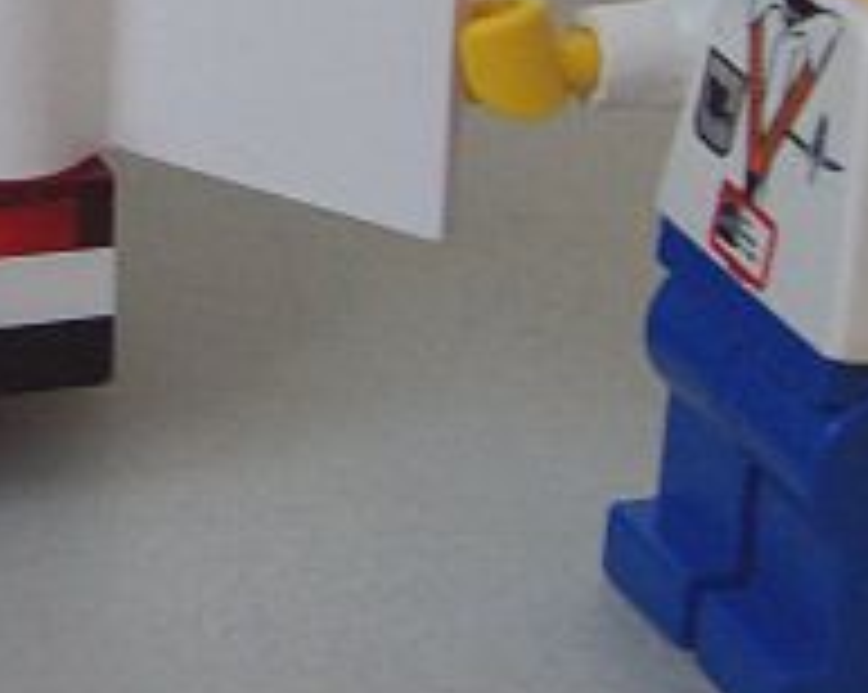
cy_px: -117
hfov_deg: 8.8
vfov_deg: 7.1
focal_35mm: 217
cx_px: -121
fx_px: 5569
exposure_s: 1/30
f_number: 3.4
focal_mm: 10.4
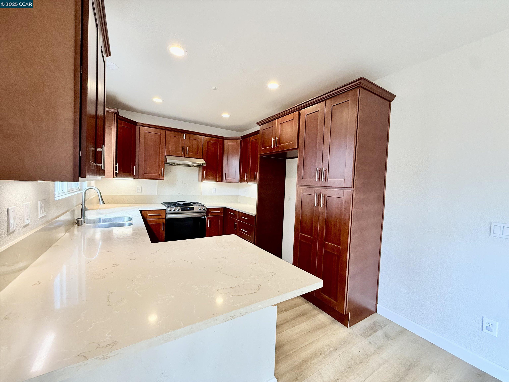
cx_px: 254
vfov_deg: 85.7
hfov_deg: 102.1
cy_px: 191
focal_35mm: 14
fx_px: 206
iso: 200
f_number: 2.2
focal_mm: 2.22
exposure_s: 1/120
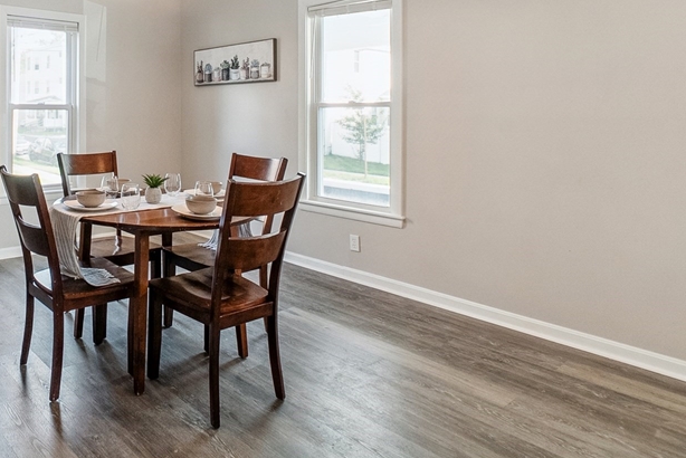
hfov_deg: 65.8
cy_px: 129
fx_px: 477
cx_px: 150
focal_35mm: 25
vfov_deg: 49.8
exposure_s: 1/320
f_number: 8
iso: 1600
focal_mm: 10
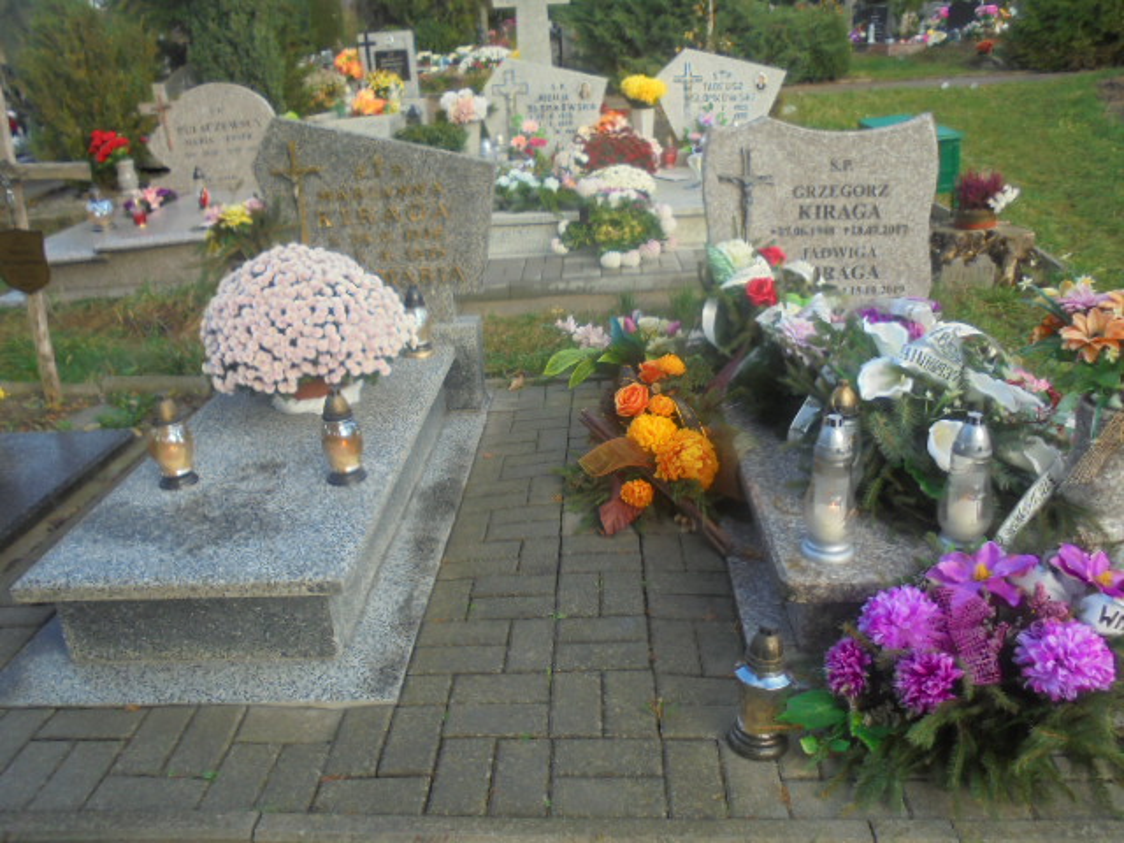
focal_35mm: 29
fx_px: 942
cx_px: 562
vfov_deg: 48.2
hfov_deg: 61.7
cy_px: 422
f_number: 3.7
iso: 100
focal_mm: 5.3
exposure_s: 1/160
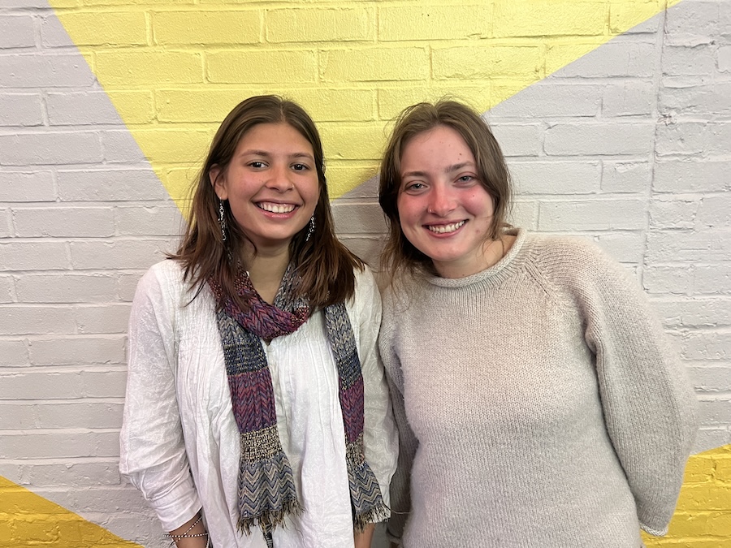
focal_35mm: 26
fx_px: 549
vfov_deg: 53.1
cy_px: 274
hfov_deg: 67.3
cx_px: 366
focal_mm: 5.7
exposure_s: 1/60
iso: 200
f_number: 1.5
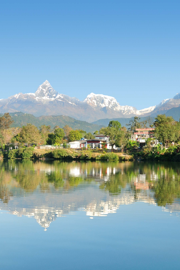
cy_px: 133
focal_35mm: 52
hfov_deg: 26.0
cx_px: 84
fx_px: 390
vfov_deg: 38.2
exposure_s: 1/10
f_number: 11
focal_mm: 22
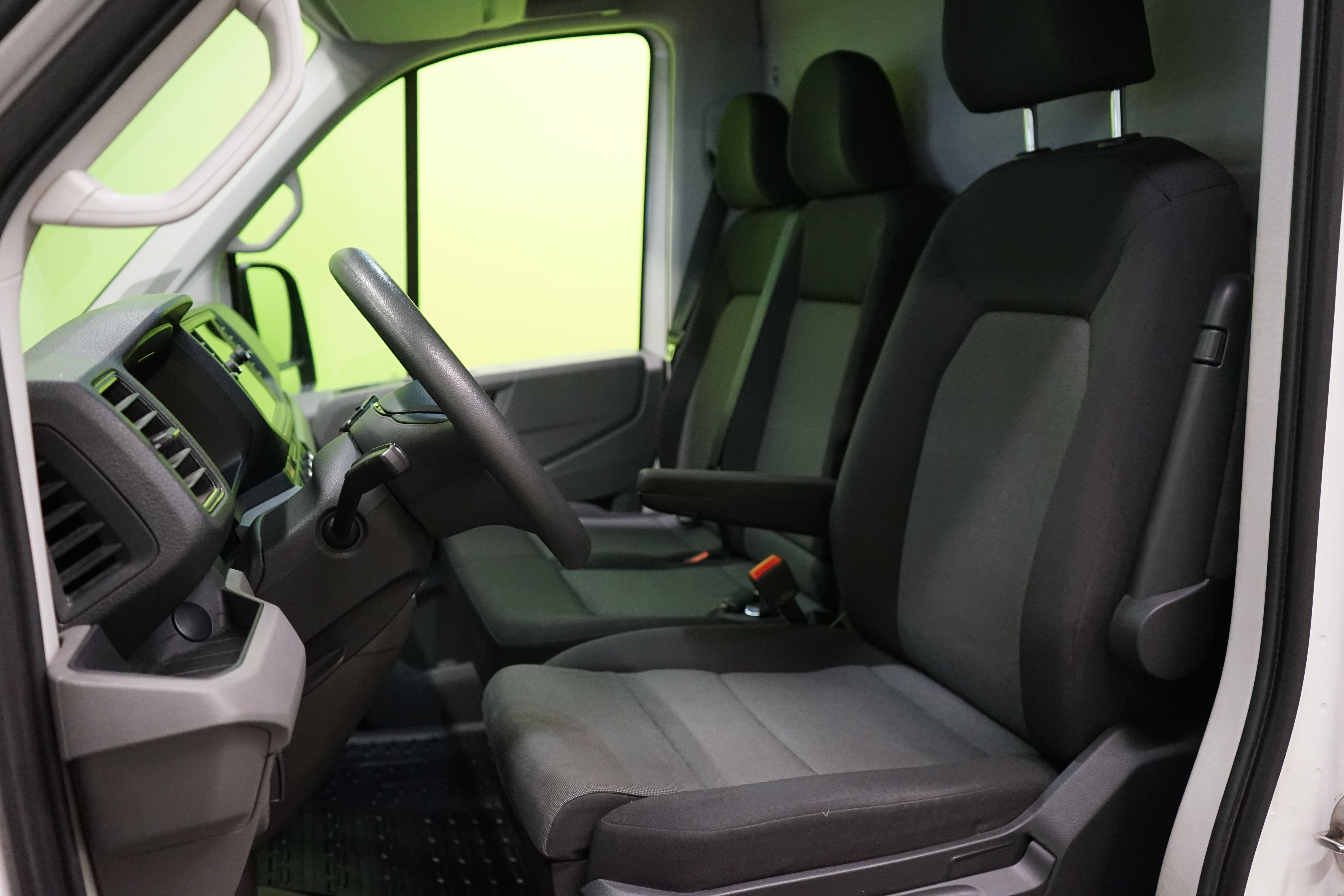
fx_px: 1120
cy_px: 448
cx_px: 672
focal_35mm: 30
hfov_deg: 61.9
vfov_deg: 43.6
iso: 4000
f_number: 3.5
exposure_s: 1/160
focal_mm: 30
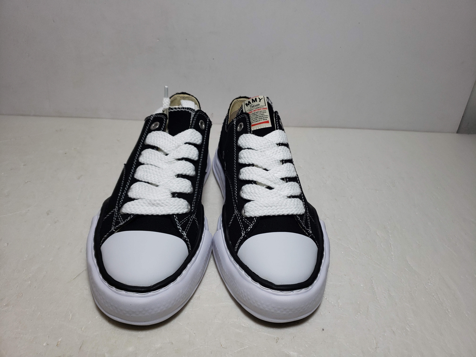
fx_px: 358
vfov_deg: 53.1
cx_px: 238
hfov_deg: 67.3
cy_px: 178
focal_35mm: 26
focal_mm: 4.3
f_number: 1.5
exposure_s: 1/838
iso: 50
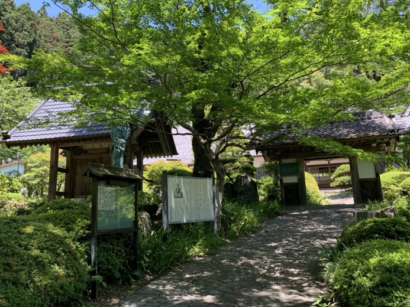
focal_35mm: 30
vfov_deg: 46.7
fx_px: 355
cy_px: 132
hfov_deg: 59.9
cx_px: 198
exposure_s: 1/180
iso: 25
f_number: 1.8
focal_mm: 4.25
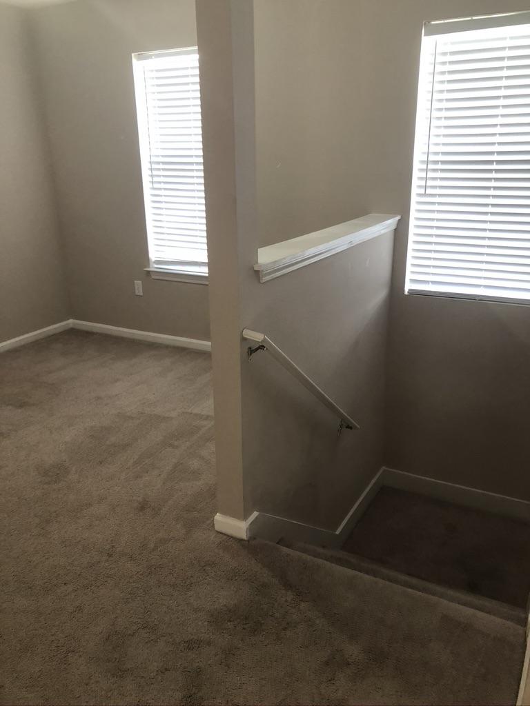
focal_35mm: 28
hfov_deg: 49.7
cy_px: 353
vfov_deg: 63.4
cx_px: 265
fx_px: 572
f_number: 1.8
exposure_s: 1/15
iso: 50
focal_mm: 3.99
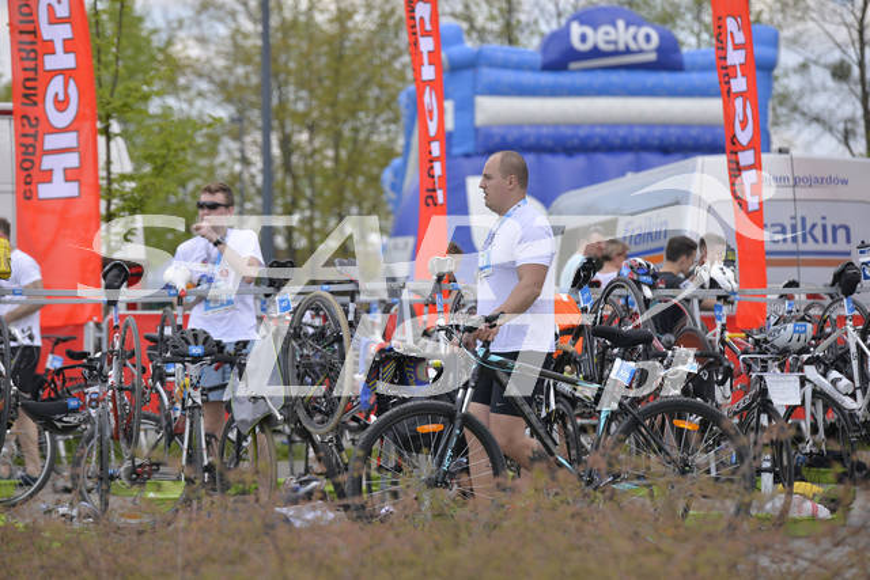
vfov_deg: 10.6
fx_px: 3142
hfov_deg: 15.8
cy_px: 290
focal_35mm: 130
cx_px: 435
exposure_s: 1/4000
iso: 400
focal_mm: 130
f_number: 4
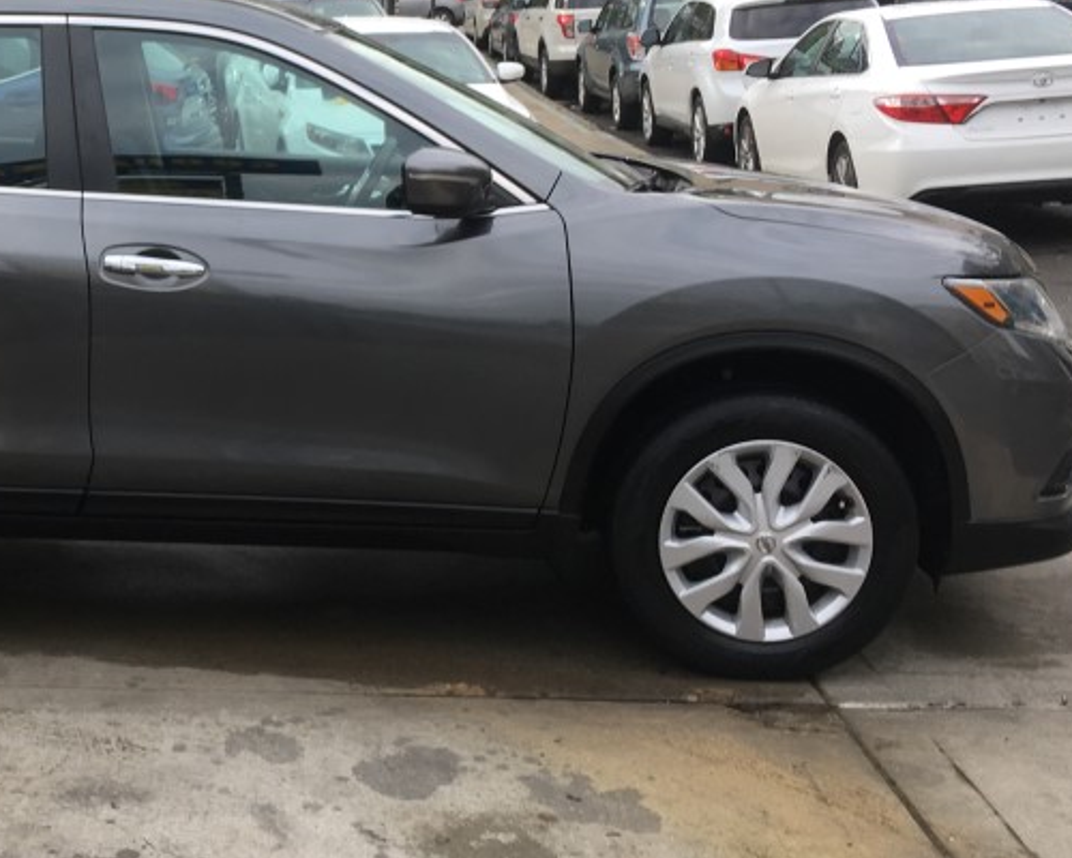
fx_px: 1840
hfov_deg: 31.2
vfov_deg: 26.1
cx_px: 142
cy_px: 311
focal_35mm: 58
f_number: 2.2
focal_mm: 4.15
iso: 25
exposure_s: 1/267
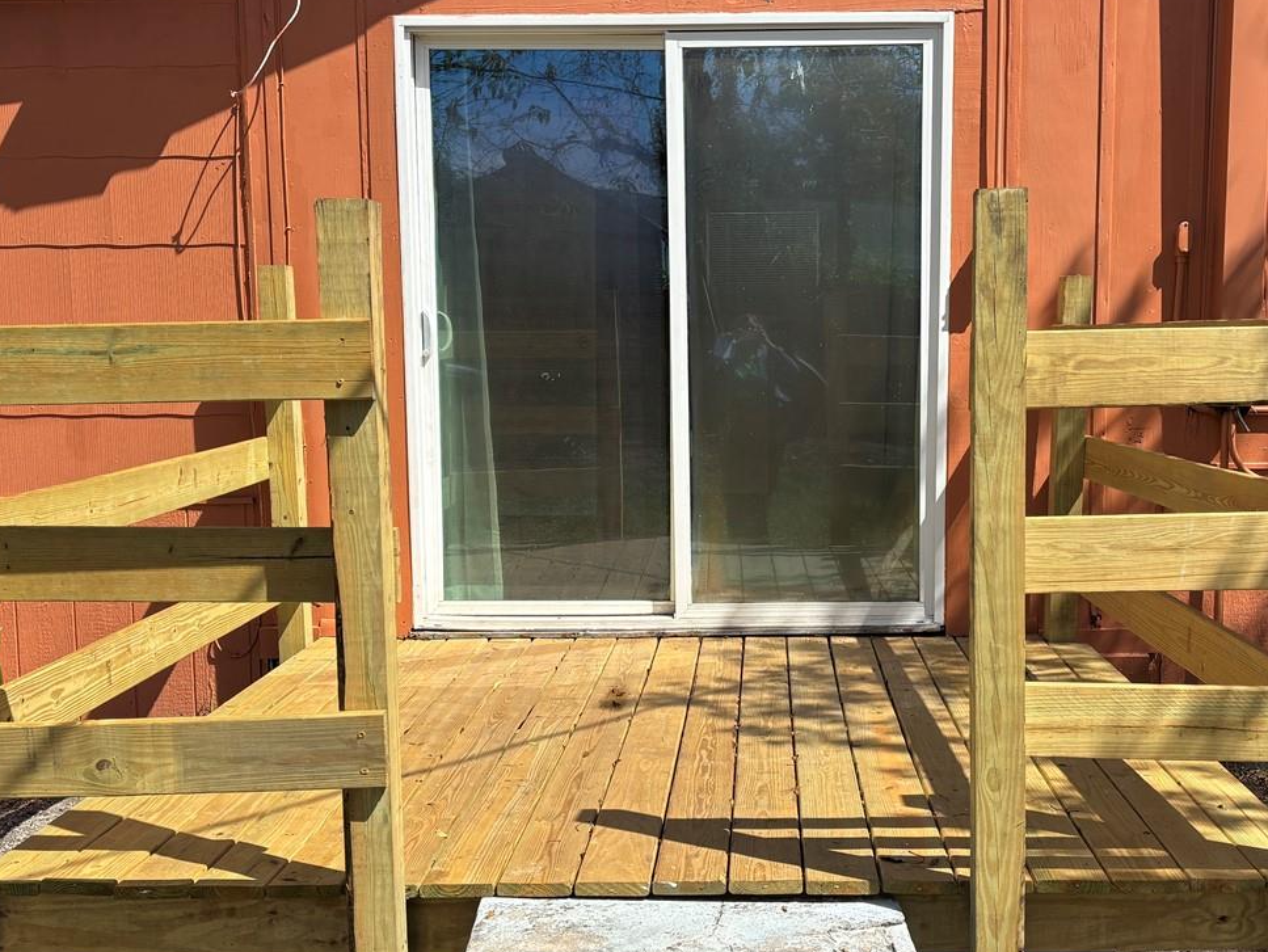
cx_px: 724
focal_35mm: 43
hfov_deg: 43.7
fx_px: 1576
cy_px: 517
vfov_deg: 33.6
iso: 50
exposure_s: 1/3021
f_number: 1.6
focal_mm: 5.96
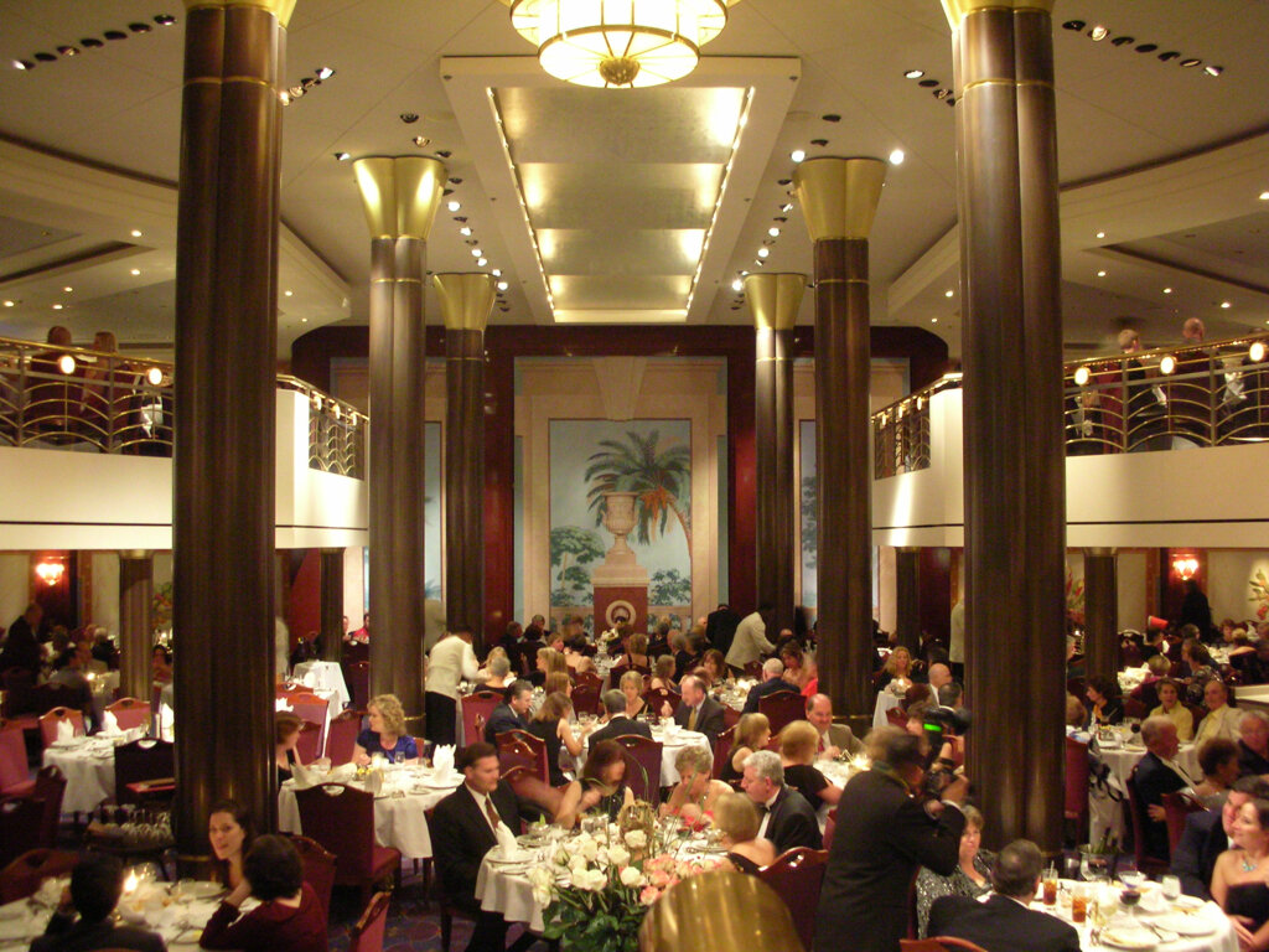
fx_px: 1283
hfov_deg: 52.6
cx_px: 634
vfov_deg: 40.7
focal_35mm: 35
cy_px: 476
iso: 200
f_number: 3
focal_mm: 5.8
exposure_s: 1/1.8
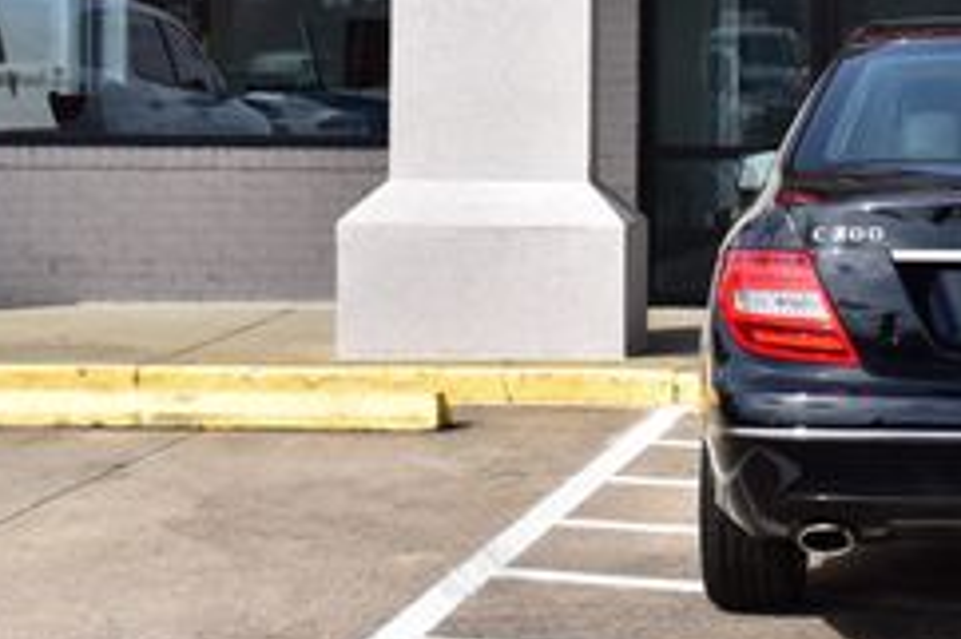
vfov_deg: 11.4
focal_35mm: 119
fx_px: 3174
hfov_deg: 16.7
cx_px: 1029
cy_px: 48
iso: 360
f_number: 11
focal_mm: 30
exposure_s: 1/500
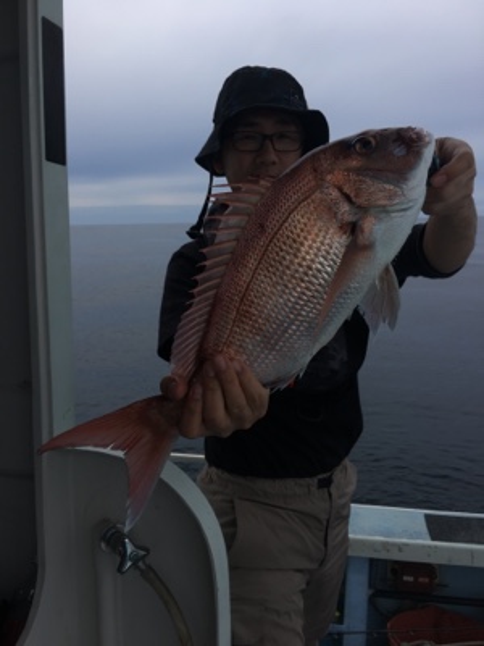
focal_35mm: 29
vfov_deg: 61.7
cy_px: 323
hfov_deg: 48.2
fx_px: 541
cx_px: 242
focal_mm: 4.15
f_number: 2.2
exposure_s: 1/884
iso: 25
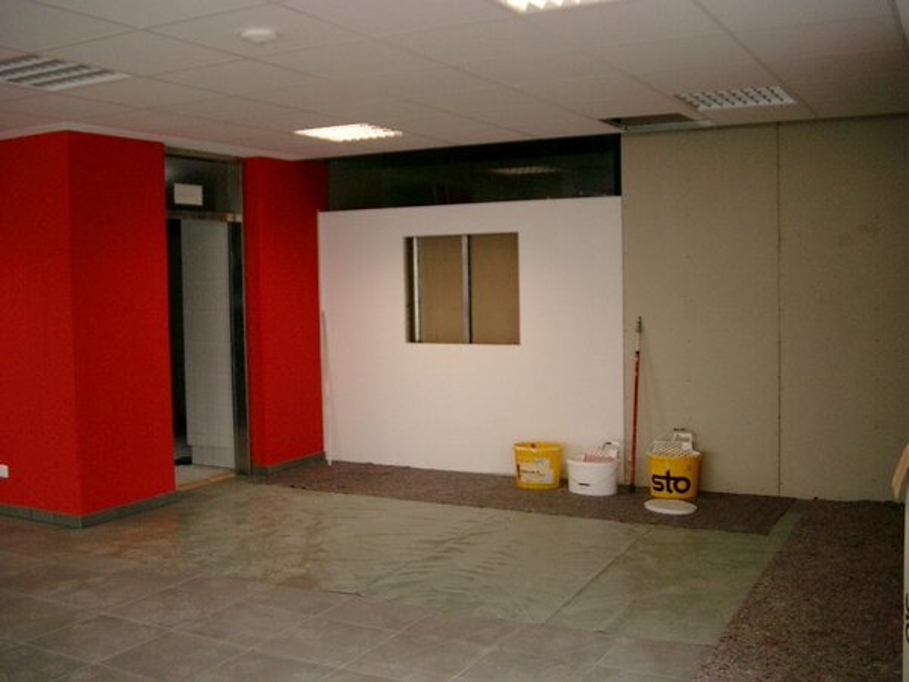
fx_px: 972
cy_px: 341
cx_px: 454
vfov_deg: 38.7
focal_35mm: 37
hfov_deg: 50.1
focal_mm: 7.6
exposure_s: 1/125
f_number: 2.6
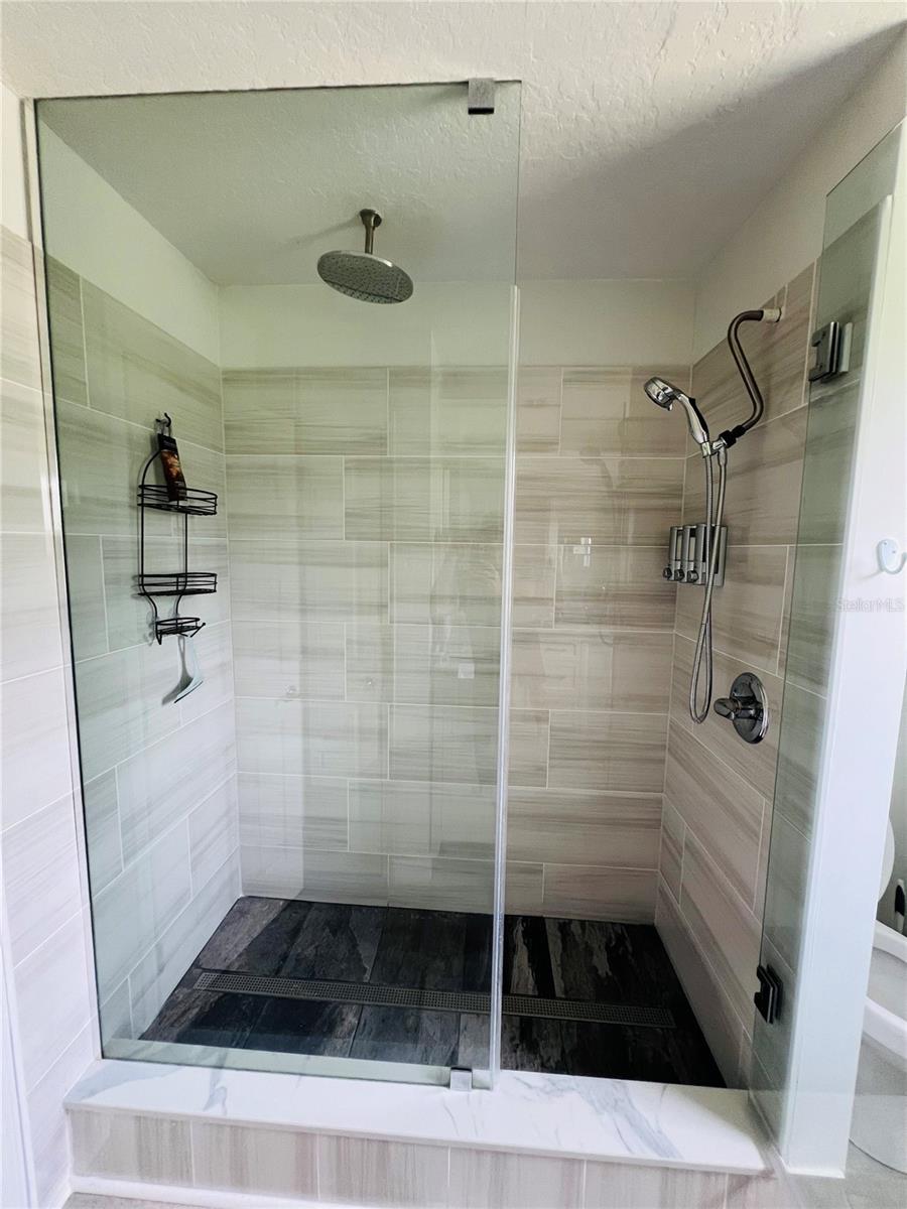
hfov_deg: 89.9
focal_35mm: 13
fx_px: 454
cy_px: 604
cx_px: 454
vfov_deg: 106.2
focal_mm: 1.57
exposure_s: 1/99
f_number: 1.8
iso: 160
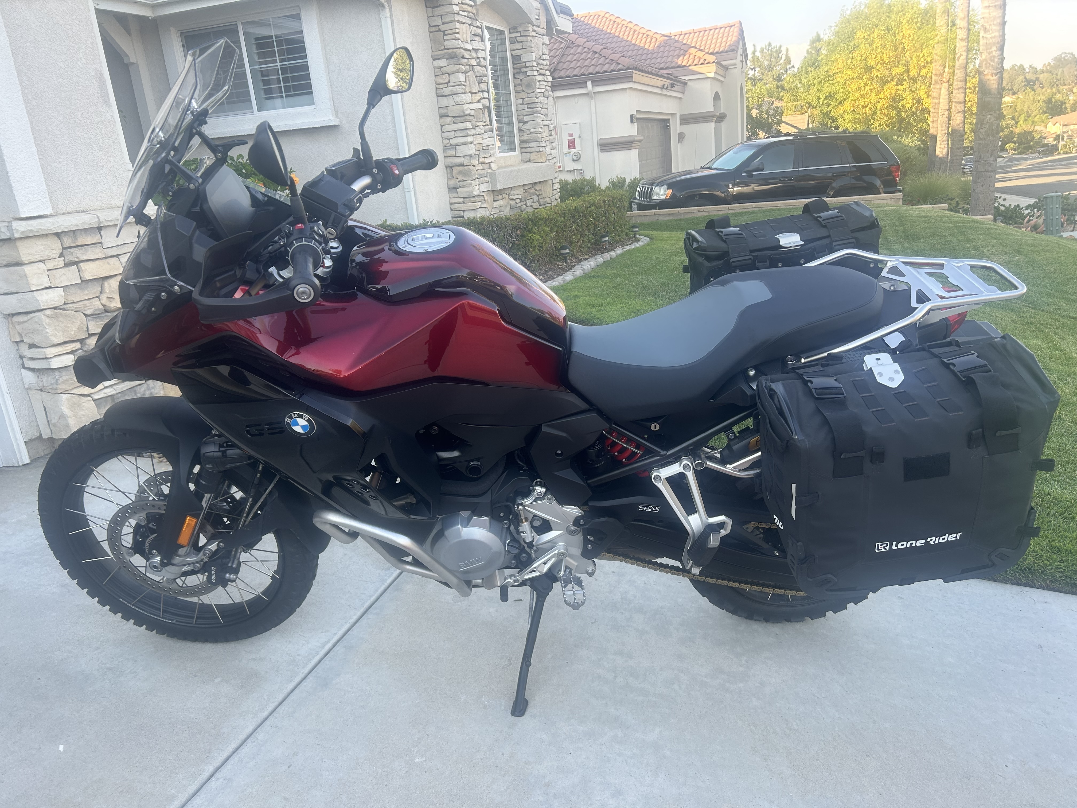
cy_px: 404
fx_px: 809
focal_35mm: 26
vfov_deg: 53.1
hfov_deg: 67.3
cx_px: 538
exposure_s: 1/380
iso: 50
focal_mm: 5.7
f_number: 1.5
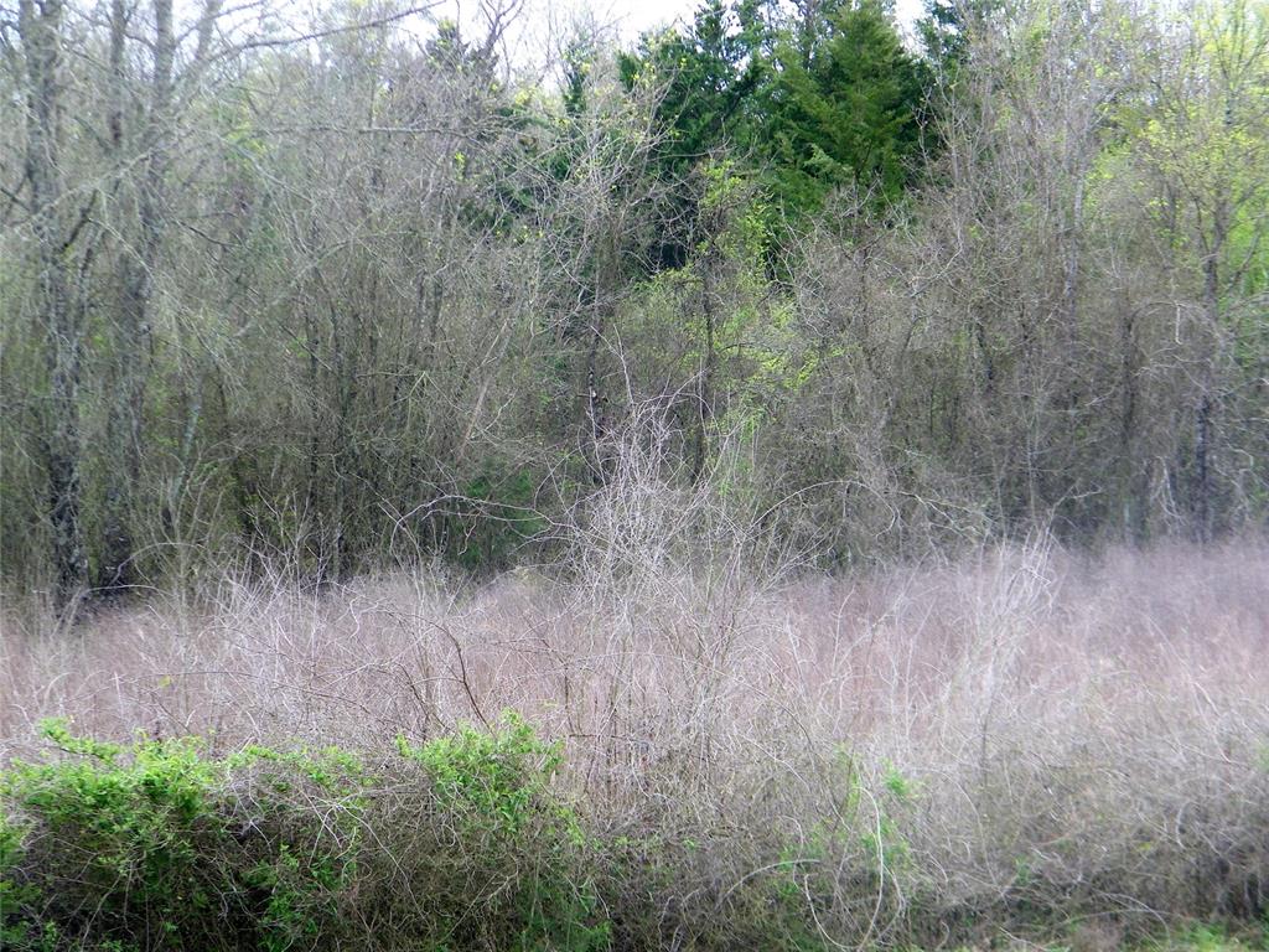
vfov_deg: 12.5
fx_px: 4362
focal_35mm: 119
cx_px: 634
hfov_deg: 16.6
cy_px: 476
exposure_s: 1/125
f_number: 4.8
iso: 80
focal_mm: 21.3
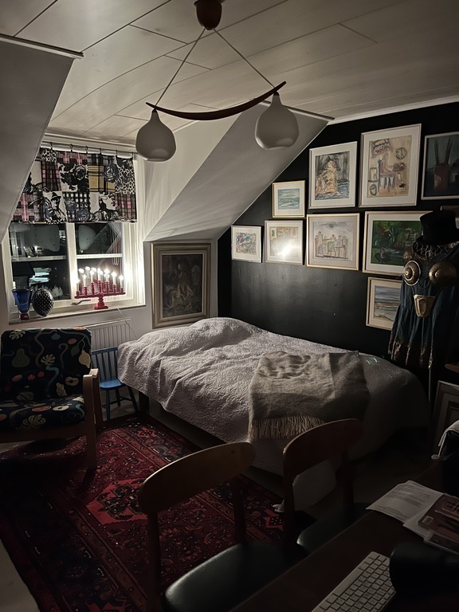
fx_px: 460
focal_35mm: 26
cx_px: 230
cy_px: 306
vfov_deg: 67.3
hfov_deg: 53.1
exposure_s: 1/13
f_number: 1.6
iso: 640
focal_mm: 5.1
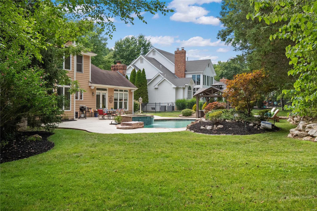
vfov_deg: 36.9
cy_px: 106
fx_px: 317
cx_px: 158
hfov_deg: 53.1
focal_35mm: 36
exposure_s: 1/500
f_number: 8
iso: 400
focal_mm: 18
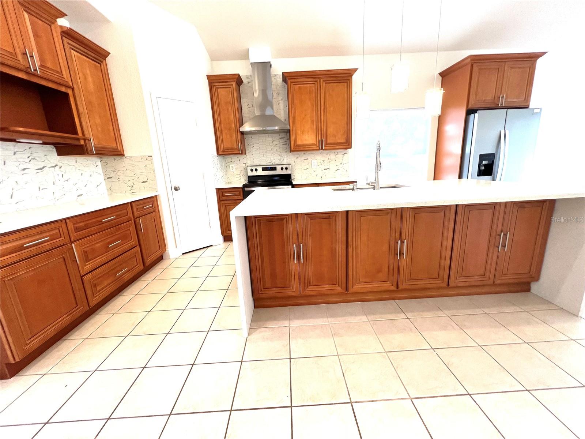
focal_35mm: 13
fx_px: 220
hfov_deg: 106.2
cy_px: 220
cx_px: 292
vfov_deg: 89.9
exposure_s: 1/120
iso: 200
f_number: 1.8
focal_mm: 1.57
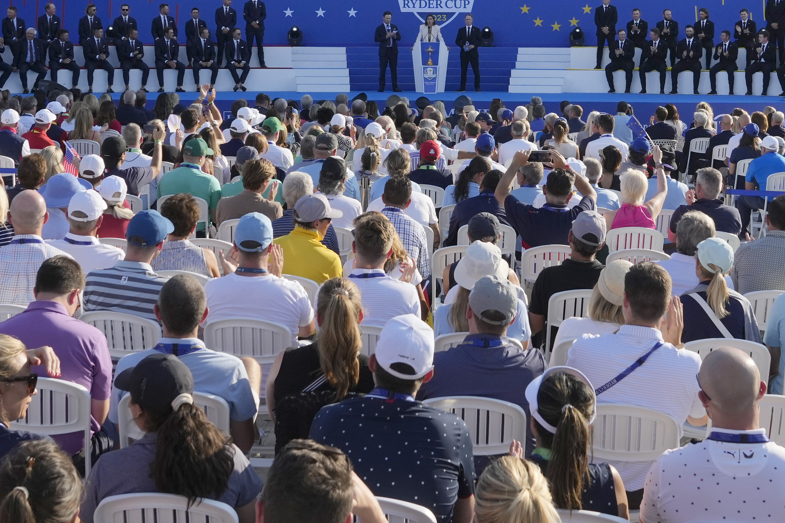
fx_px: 1352
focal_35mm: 62
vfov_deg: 21.5
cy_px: 78
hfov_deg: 32.4
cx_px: 429
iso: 500
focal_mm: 26
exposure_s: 1/1600
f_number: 7.1
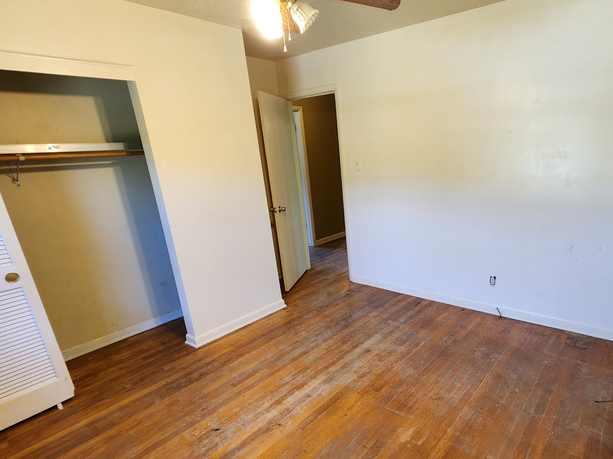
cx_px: 381
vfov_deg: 68.2
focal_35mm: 19
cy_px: 267
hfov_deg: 83.1
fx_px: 336
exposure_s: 1/60
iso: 200
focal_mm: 2.2
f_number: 2.2
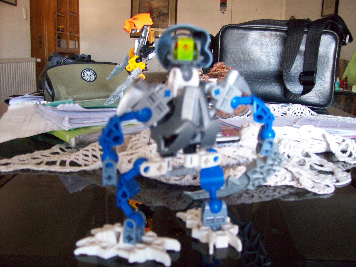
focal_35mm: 36
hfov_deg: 51.4
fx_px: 370
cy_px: 134
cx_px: 178
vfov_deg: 39.7
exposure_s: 1/12.8
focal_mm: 6
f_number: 2.7
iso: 160
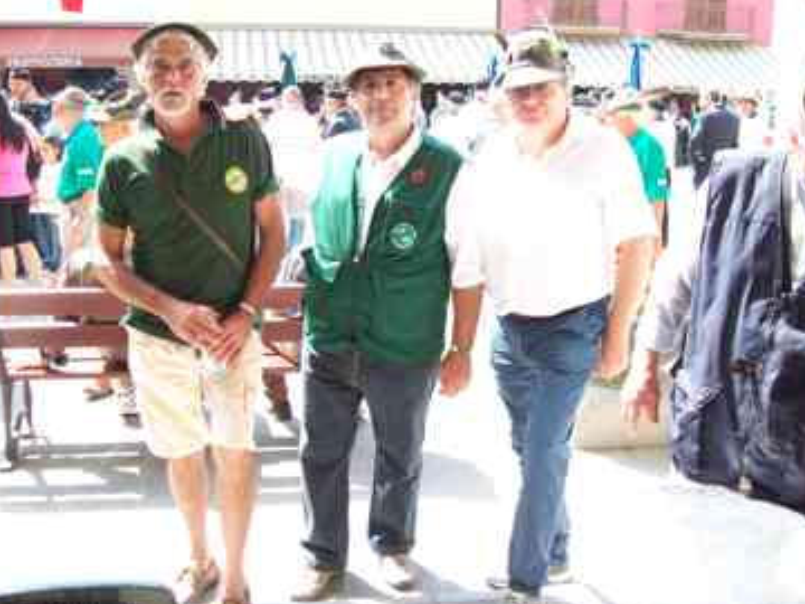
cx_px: 387
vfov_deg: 36.0
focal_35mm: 40
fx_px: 930
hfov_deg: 46.8
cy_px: 293
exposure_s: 1/133
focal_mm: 6
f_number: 2.7
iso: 80
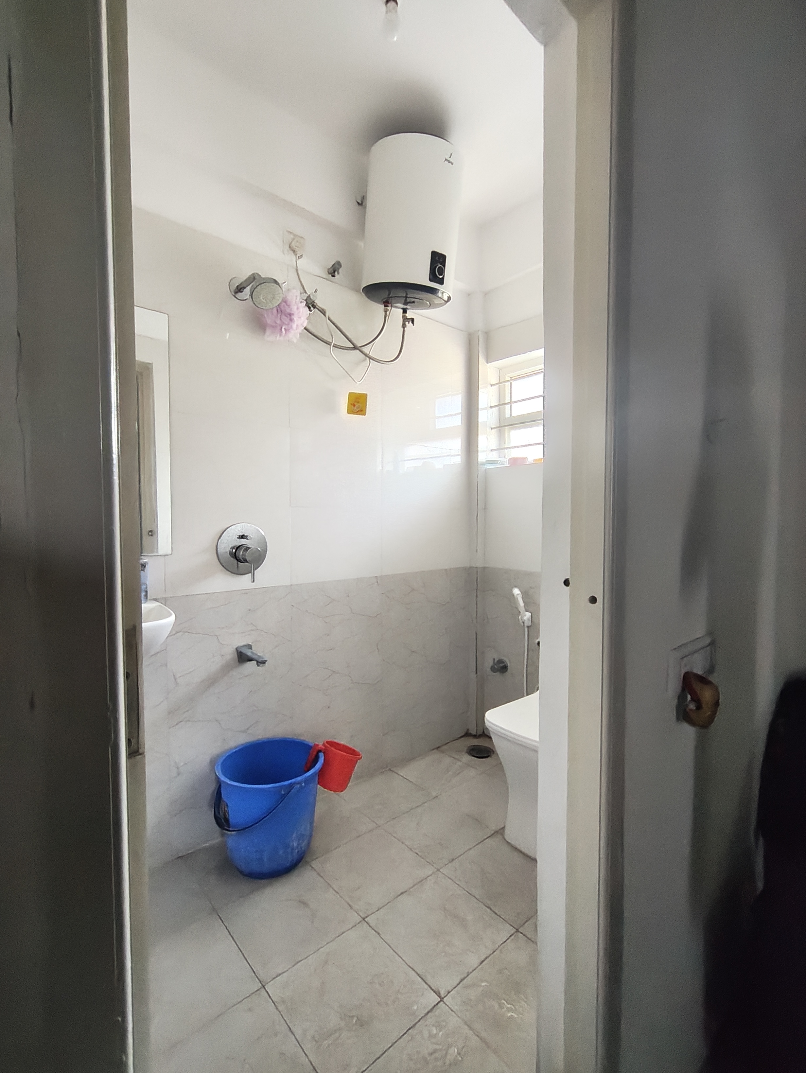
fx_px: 465
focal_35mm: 15
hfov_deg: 81.8
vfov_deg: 98.1
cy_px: 536
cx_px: 403
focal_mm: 1.64
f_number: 2.2
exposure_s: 1/50
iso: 983
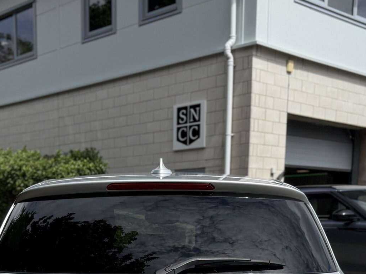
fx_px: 634
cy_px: 334
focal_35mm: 60
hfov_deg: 32.1
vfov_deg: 22.4
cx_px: 148
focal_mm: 6.76
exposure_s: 1/8130
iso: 125
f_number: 1.78
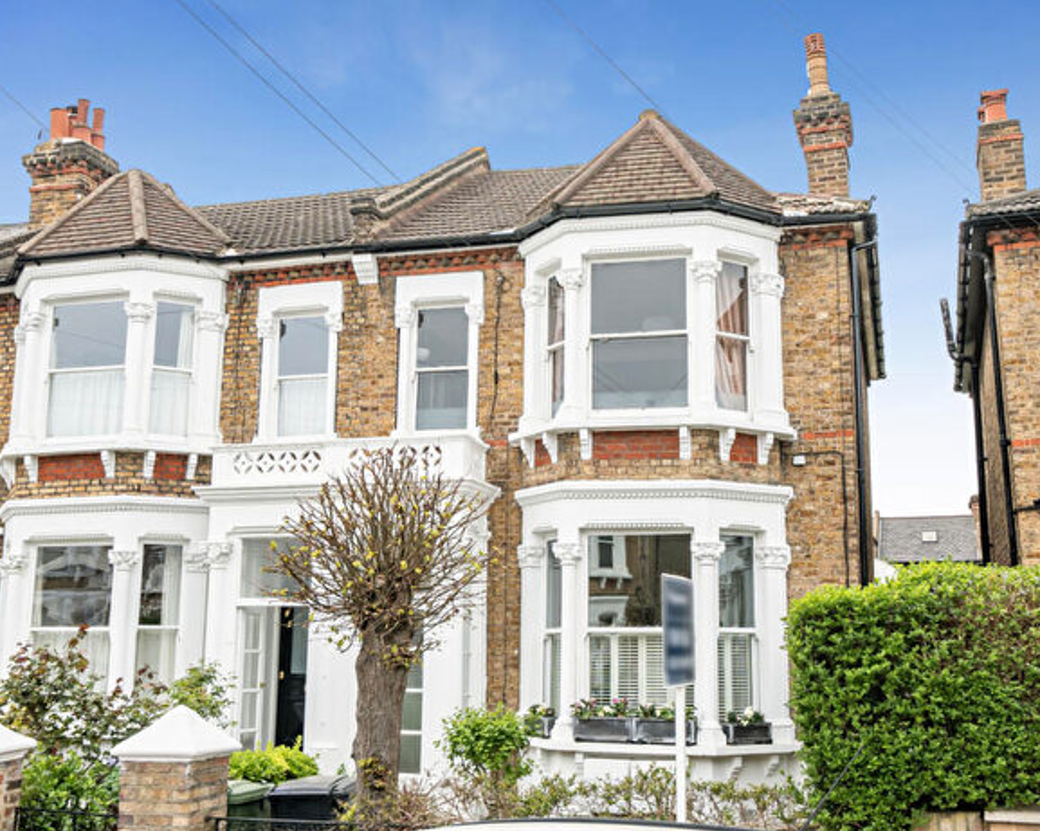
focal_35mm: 41
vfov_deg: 36.5
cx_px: 559
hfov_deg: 44.8
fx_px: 1261
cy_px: 418
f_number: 8
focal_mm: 24
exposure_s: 1/320
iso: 400
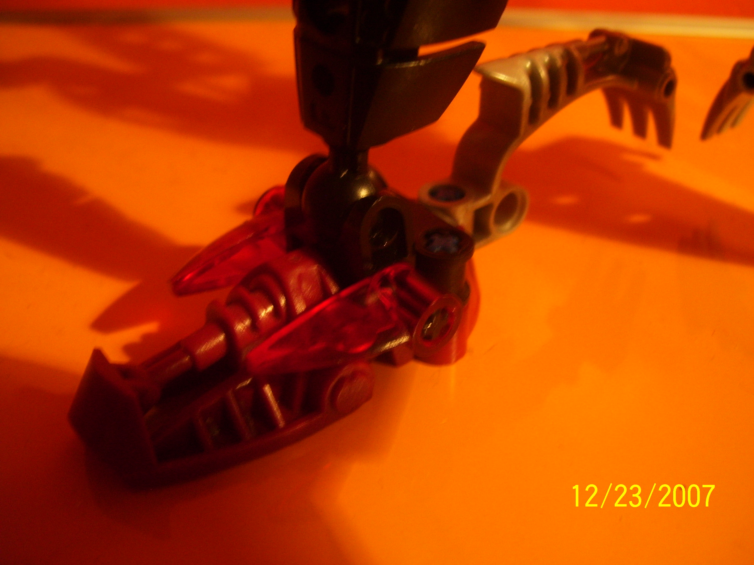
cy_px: 282
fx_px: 806
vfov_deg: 38.7
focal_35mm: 37
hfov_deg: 50.1
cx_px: 377
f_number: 2.7
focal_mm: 6
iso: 160
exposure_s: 1/8
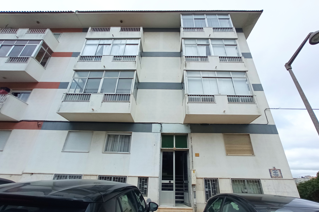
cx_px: 163
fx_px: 142
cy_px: 110
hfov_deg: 96.7
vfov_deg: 73.7
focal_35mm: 16
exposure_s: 1/903
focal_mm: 1.65
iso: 113
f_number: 2.2
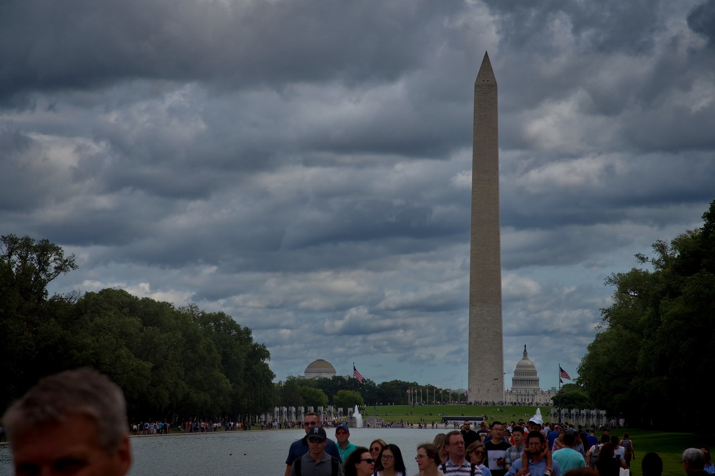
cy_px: 238
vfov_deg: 11.3
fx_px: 2402
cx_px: 358
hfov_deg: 16.9
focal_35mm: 121
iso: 100
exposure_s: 1/400
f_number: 10
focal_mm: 120
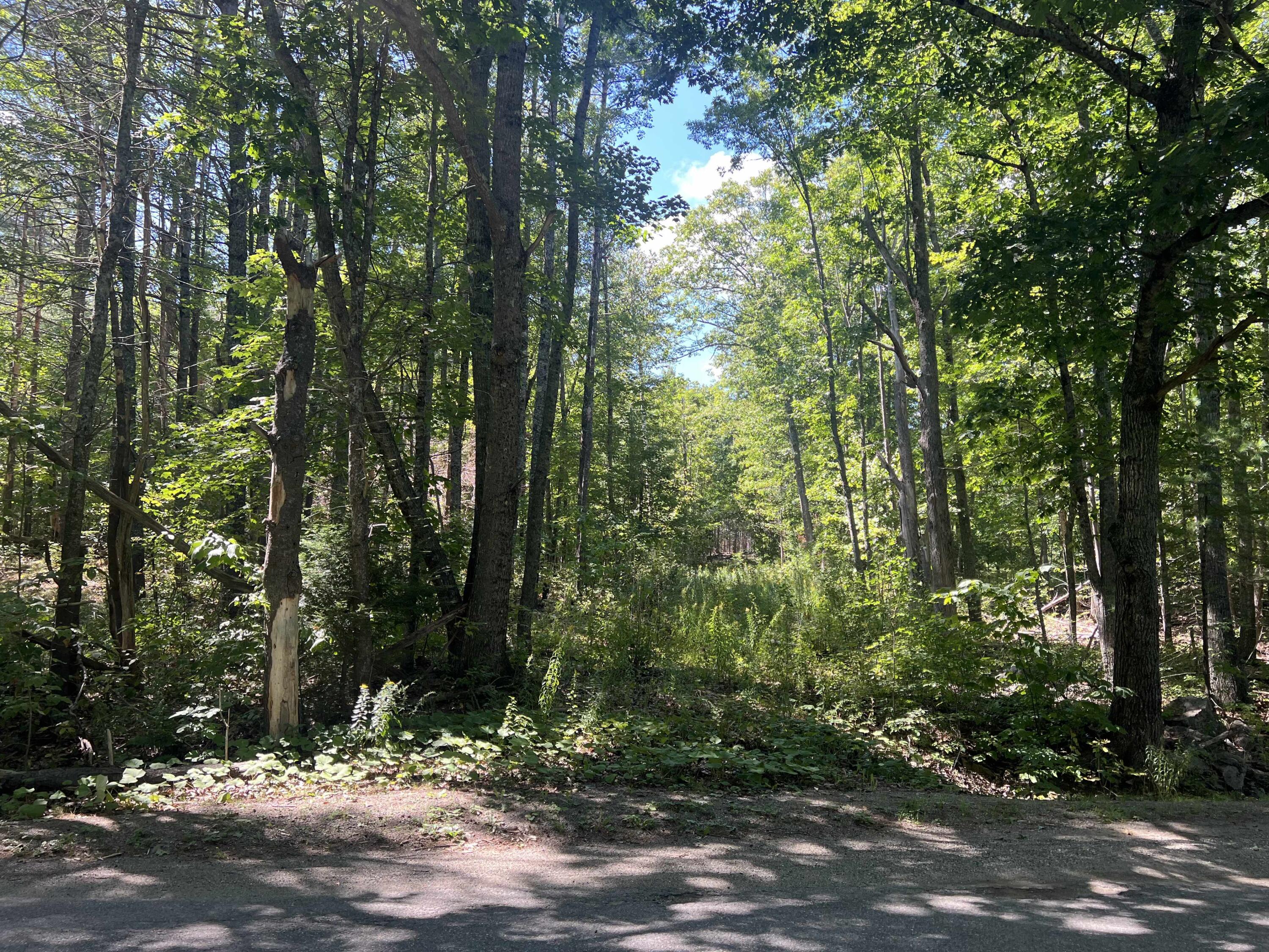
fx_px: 953
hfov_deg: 67.3
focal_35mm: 26
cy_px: 476
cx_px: 634
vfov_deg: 53.1
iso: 50
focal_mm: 5.7
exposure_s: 1/328
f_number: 1.5
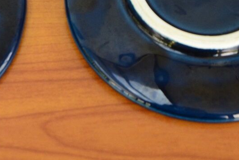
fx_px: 1103
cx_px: 48
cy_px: -119
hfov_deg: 12.3
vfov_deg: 8.0
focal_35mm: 166
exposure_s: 1/60
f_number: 8
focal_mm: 30
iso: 560
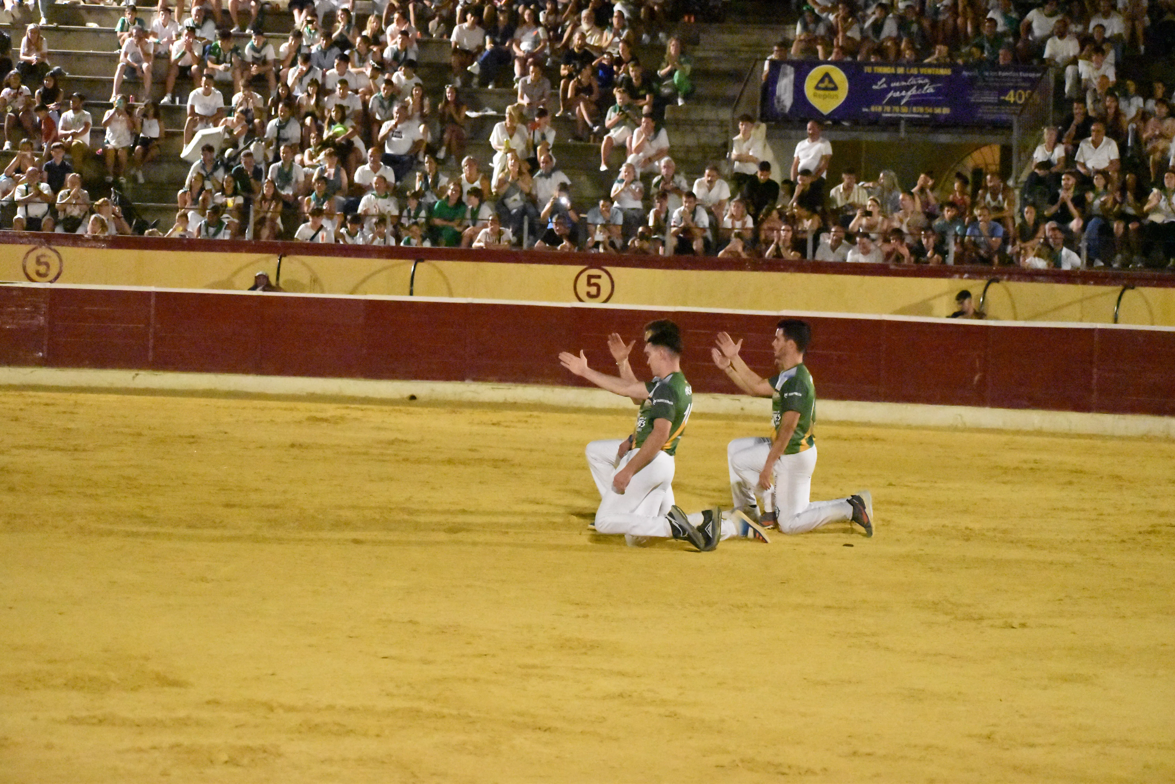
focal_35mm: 105
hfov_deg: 19.5
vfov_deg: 13.0
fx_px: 3427
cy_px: 392
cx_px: 588
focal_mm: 70
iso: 25600
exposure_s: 1/400
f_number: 5
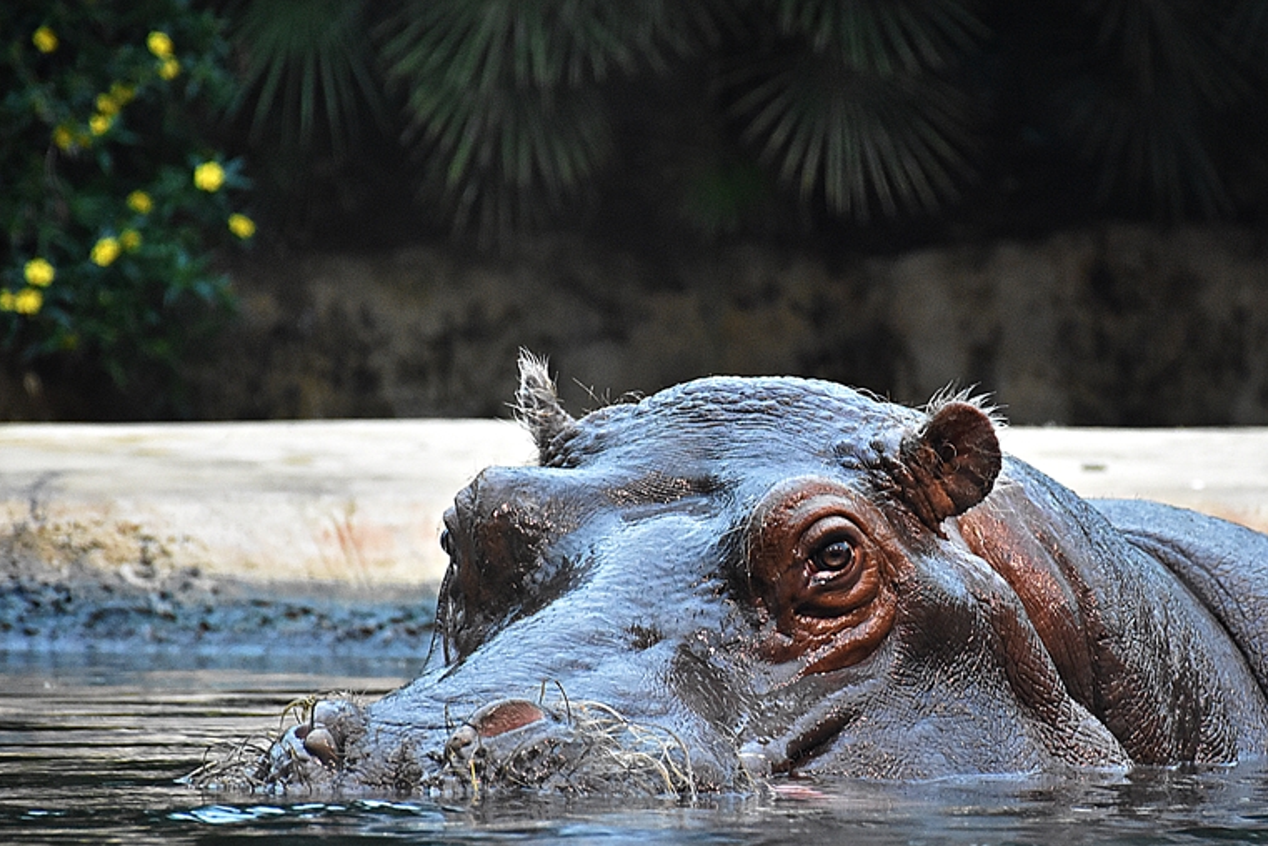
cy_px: 492
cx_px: 838
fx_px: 7963
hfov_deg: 9.1
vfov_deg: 6.1
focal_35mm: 226
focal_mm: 112
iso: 3200
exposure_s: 1/125
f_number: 5.6
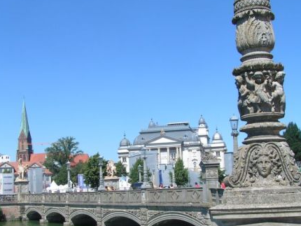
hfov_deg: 36.1
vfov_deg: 27.5
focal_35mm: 53
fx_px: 461
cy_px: 136
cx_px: 135
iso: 50
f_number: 5.6
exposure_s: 1/400
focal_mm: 5.8
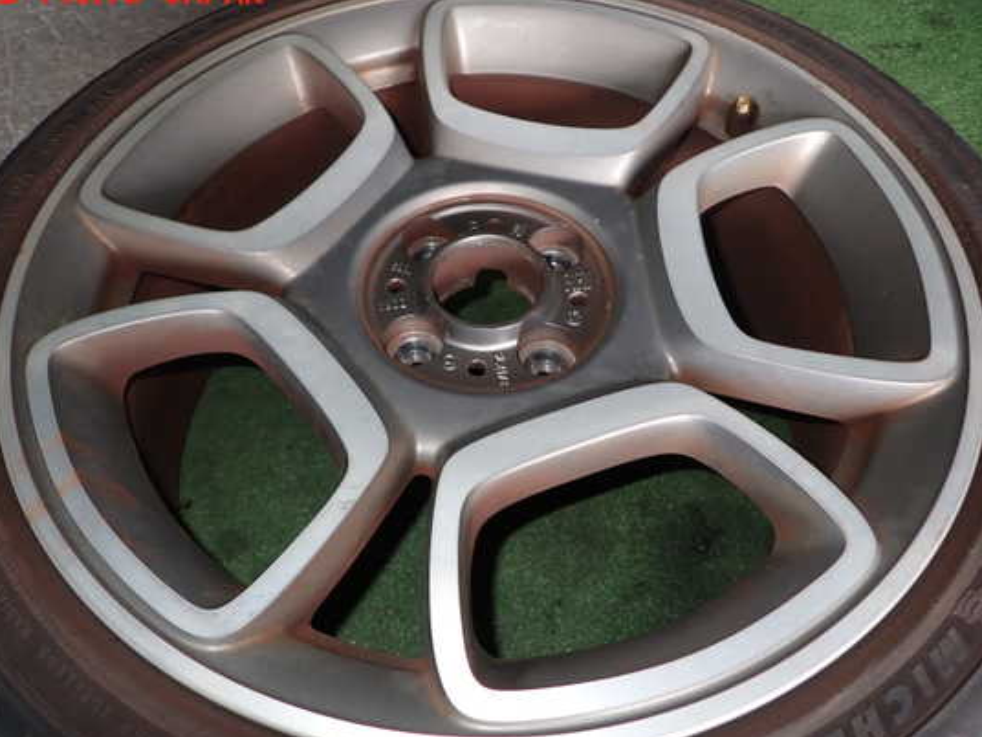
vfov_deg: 49.7
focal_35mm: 28
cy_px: 381
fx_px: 794
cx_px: 480
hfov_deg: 63.4
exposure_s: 1/30
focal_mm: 4.5
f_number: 5.6
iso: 200
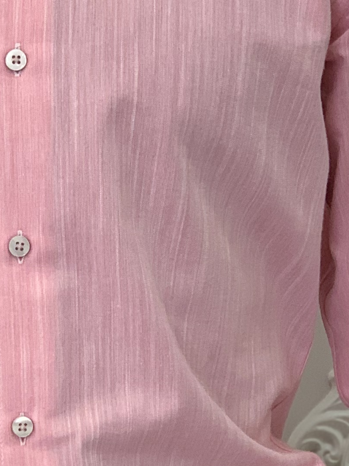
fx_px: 2636
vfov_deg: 10.1
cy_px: 361
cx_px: 43
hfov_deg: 7.6
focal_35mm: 196
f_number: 2.4
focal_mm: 6
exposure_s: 1/122
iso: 80
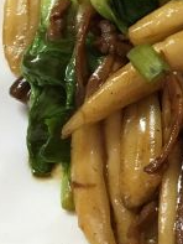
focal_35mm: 103
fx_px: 725
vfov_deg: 18.9
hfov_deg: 13.2
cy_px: 62
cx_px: 316
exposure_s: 1/33
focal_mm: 4.15
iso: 200
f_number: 2.2
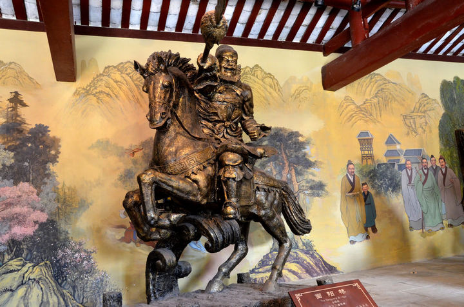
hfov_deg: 59.6
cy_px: 154
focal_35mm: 32
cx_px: 232
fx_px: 405
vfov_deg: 41.5
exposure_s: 1/2.5
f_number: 11
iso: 1600
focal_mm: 21
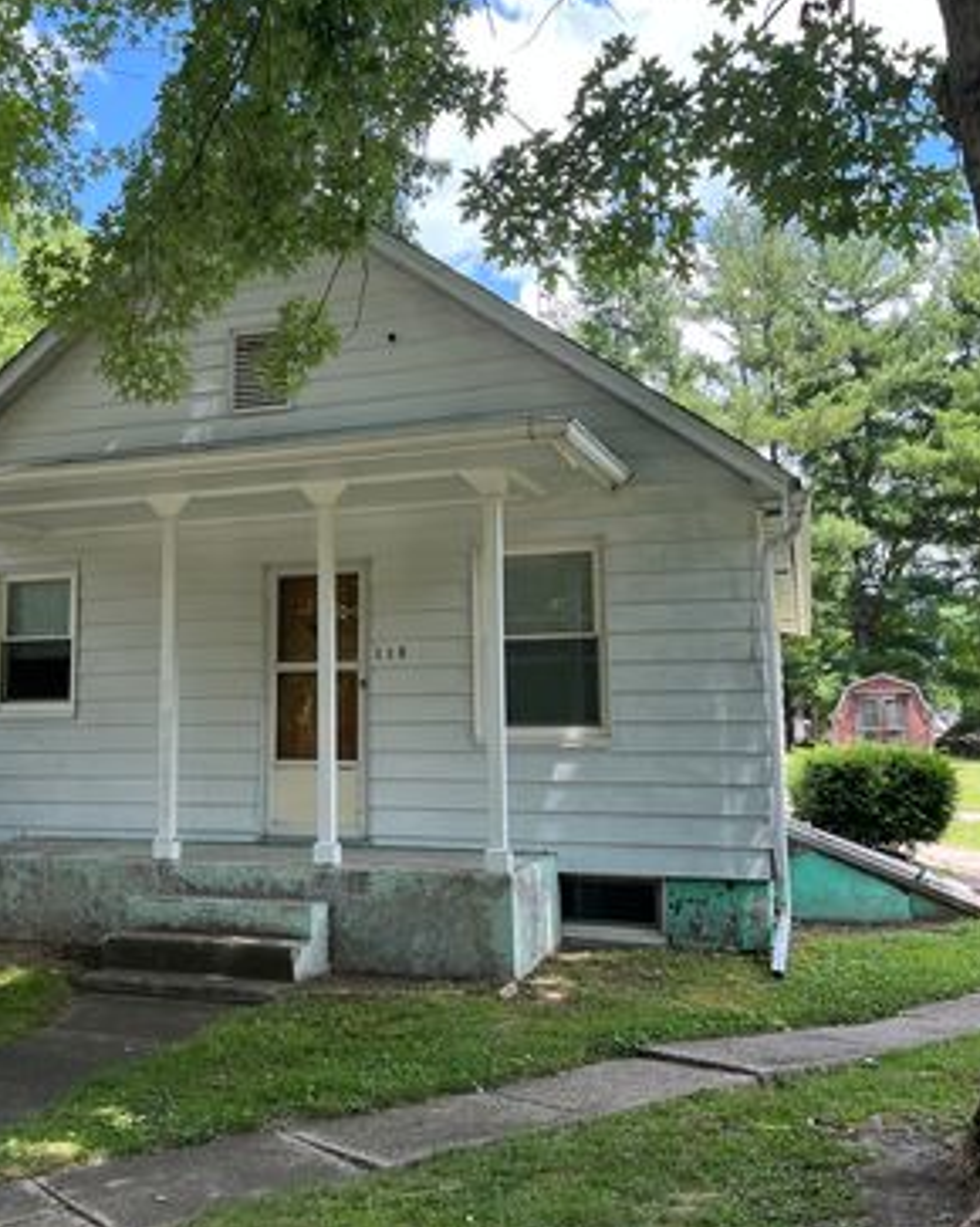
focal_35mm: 35
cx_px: 267
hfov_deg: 41.2
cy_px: 610
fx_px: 1270
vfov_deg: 51.6
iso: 50
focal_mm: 5.1
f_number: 1.6
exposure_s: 1/483
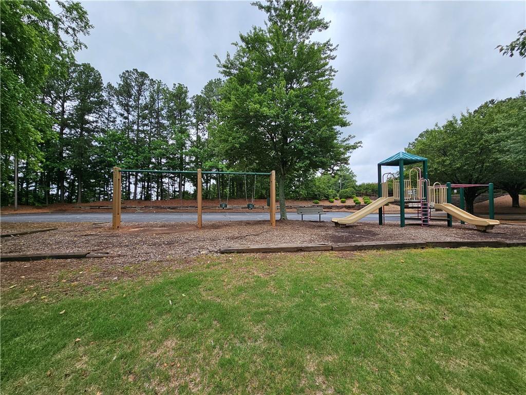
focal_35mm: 13
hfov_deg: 106.2
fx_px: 198
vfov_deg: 89.9
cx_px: 263
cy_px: 198
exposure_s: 1/1663
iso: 50
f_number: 2.2
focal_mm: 2.2
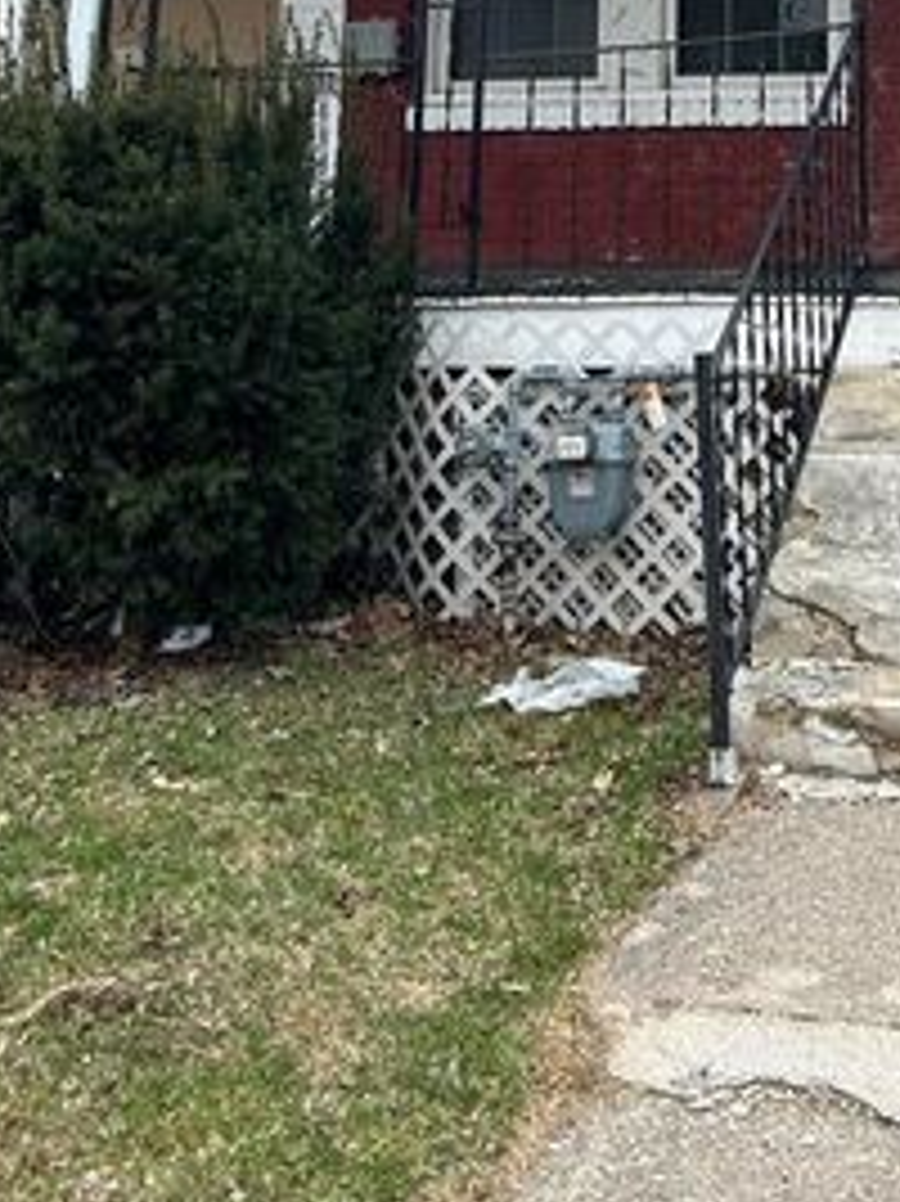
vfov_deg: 26.8
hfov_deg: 22.2
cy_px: -205
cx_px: 742
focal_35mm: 65
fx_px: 2255
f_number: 1.5
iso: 50
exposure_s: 1/1266
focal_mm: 5.7
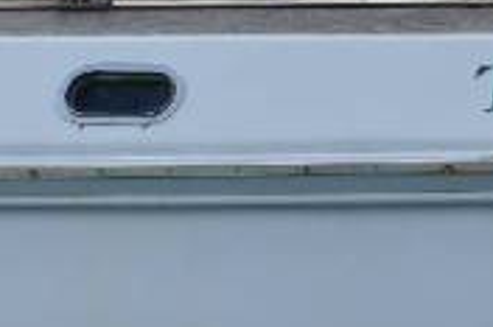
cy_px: -319
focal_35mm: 319
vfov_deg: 4.2
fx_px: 4364
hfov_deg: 6.3
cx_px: 849
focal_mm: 70
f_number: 11
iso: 250
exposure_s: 1/500
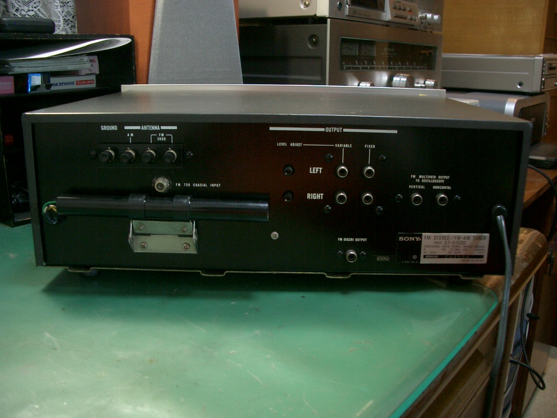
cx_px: 278
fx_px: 563
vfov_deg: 40.7
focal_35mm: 35
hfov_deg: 52.6
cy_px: 209
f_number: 2.6
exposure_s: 1/8
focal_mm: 5.8
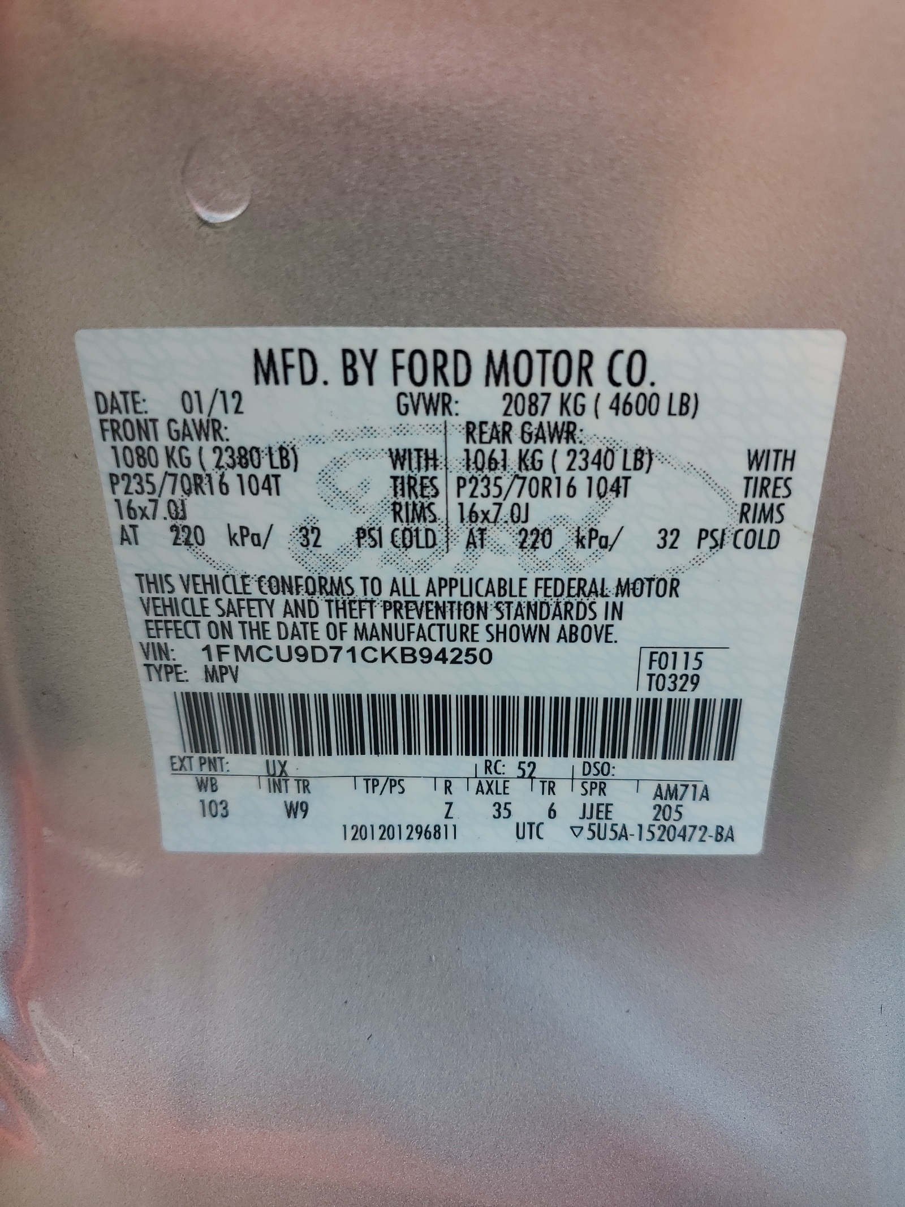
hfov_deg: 53.1
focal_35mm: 26
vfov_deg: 67.3
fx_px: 906
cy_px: 604
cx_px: 452
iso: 50
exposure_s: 1/1250
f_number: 1.5
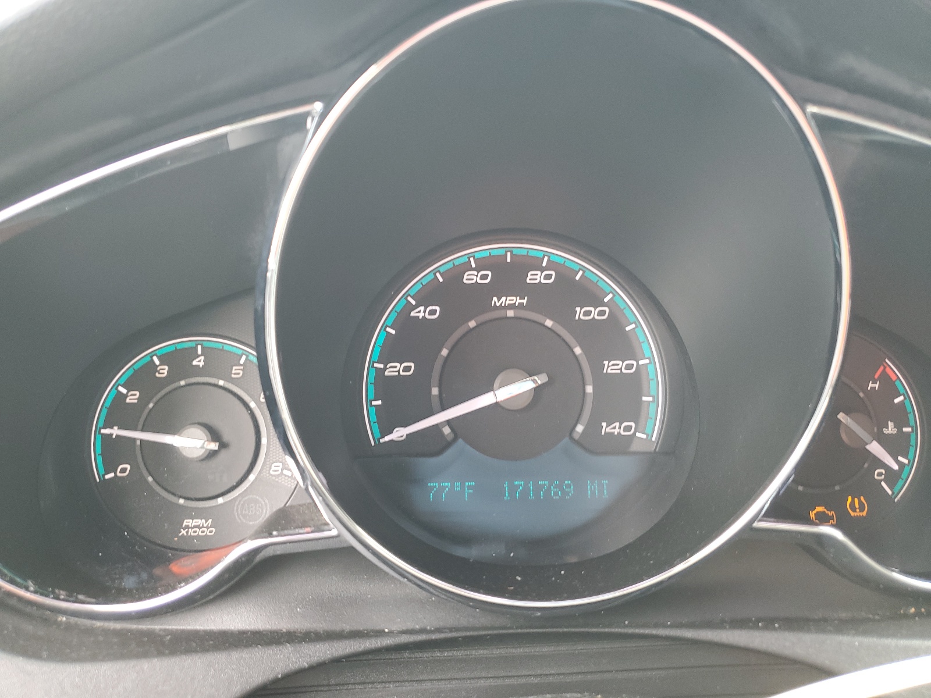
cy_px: 349
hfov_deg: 67.3
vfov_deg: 53.1
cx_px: 466
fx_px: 699
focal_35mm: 26
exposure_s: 1/60.2
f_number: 1.5
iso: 72
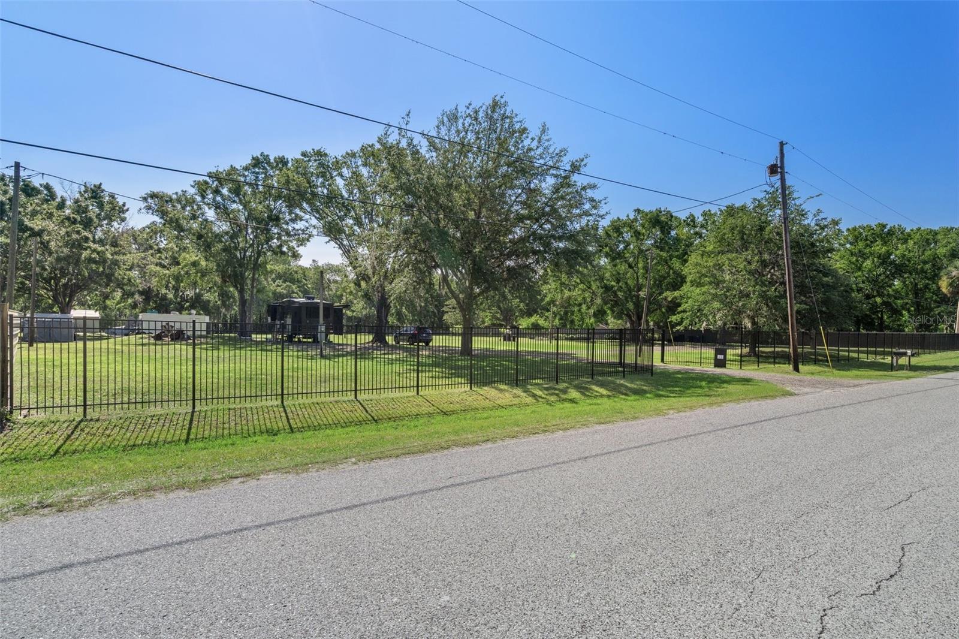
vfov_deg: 70.4
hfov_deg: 93.3
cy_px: 320
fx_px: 453
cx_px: 480
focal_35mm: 17
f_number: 8
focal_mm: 17
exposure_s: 1/30
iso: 320
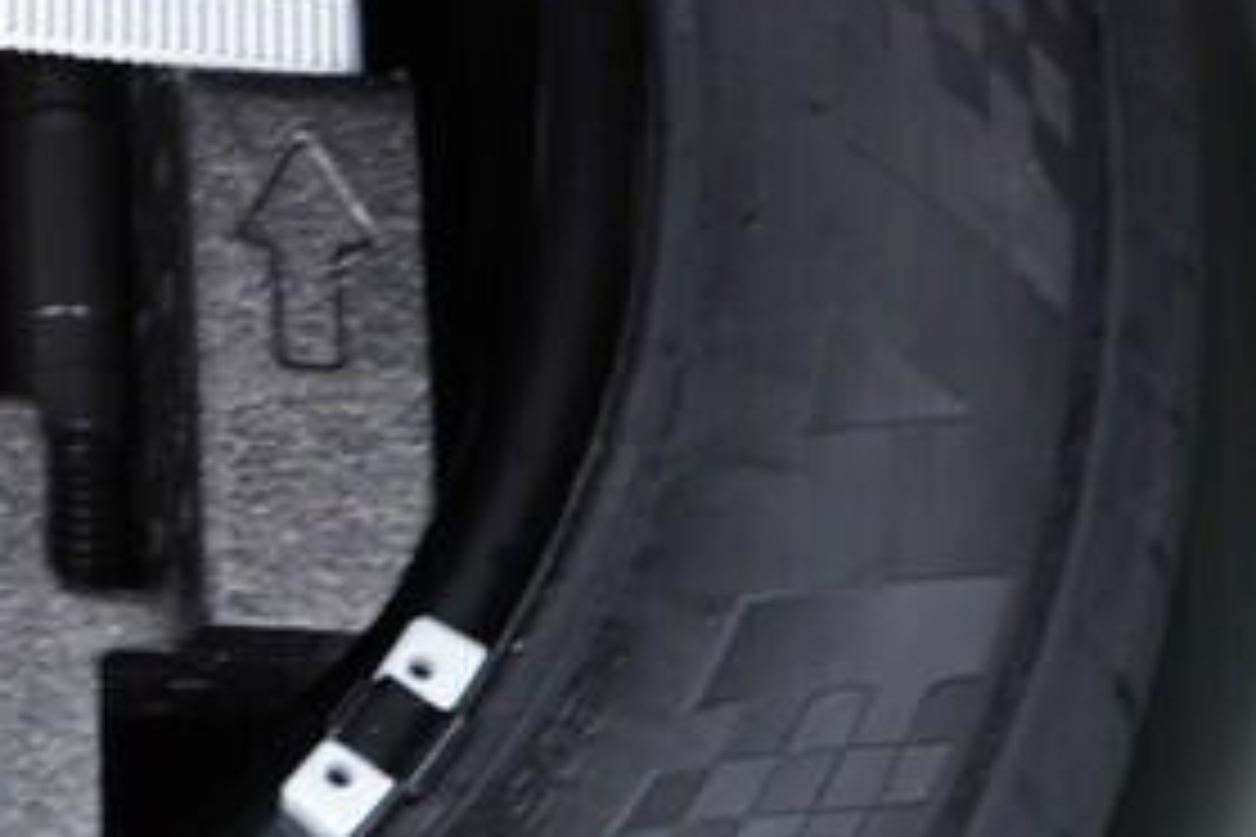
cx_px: -702
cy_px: 38
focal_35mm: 132
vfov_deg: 10.3
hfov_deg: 14.4
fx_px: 4605
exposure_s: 1/40
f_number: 2.8
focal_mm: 24
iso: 400
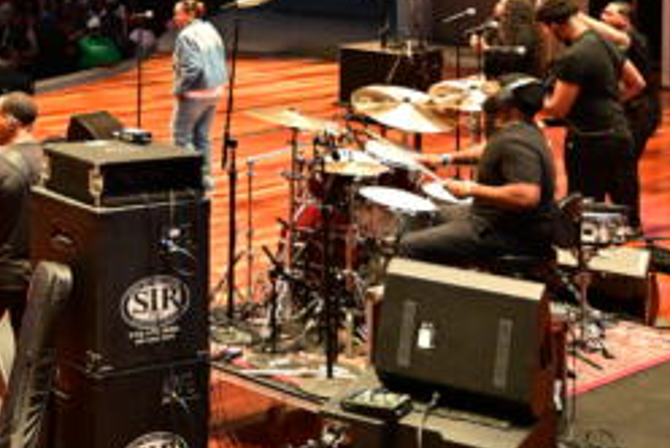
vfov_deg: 14.9
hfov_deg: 20.4
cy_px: -159
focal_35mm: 87
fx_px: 1621
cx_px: -297
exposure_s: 1/200
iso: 2500
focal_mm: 24
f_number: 4
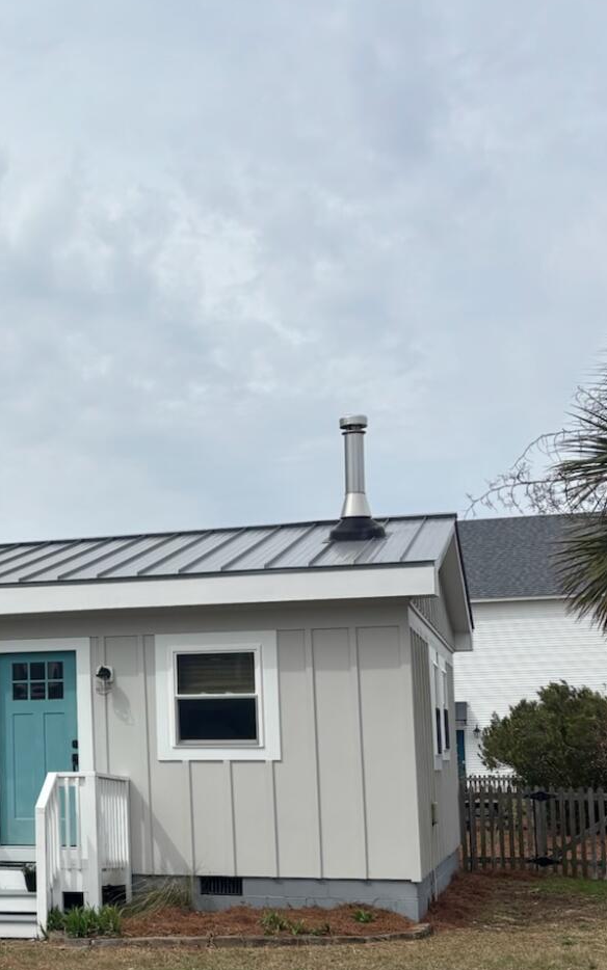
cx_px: -87
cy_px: 594
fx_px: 1561
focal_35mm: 59
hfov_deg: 20.8
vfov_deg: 34.4
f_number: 1.6
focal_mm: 5.96
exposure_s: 1/5076
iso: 50
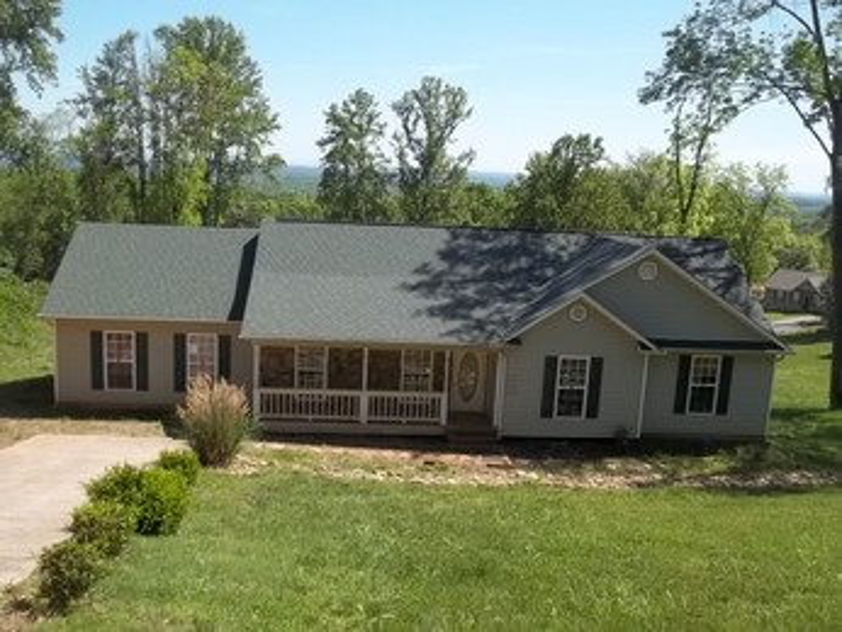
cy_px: 316
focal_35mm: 33
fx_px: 803
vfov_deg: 43.0
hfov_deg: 55.3
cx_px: 421
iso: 64
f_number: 8
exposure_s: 1/125
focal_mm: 5.9
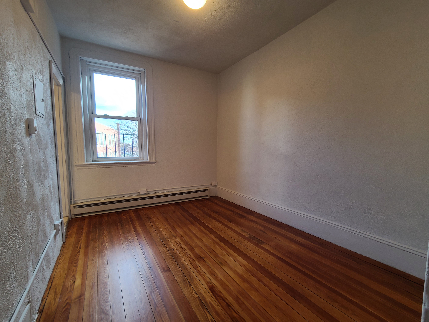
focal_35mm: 13
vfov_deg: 89.9
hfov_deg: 106.2
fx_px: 161
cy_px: 161
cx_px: 214
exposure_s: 1/59
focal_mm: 2.2
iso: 100
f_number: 2.2
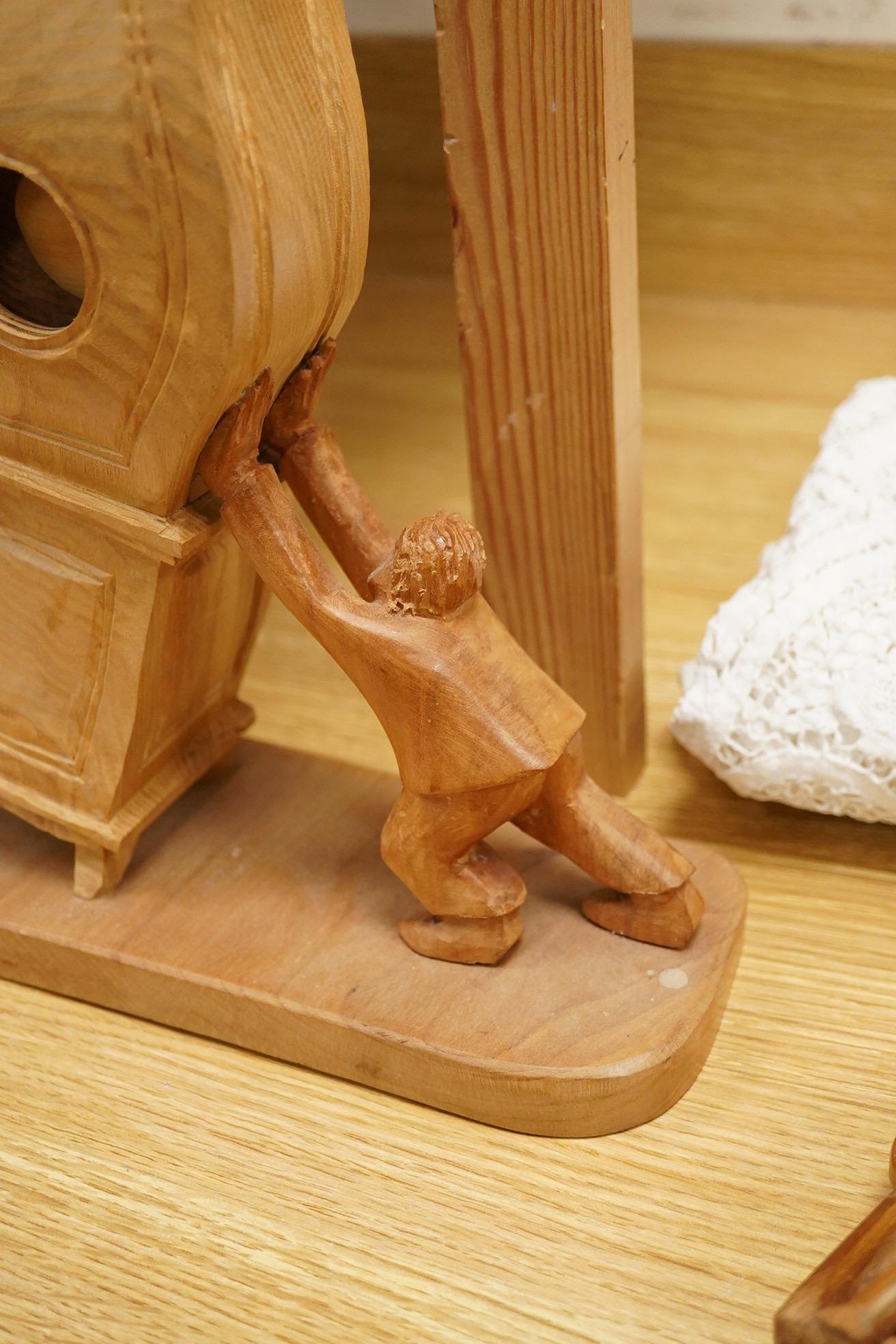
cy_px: 672
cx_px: 448
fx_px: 1680
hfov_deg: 29.9
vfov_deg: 43.6
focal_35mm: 45
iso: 2500
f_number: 3.5
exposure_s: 1/400
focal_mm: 30
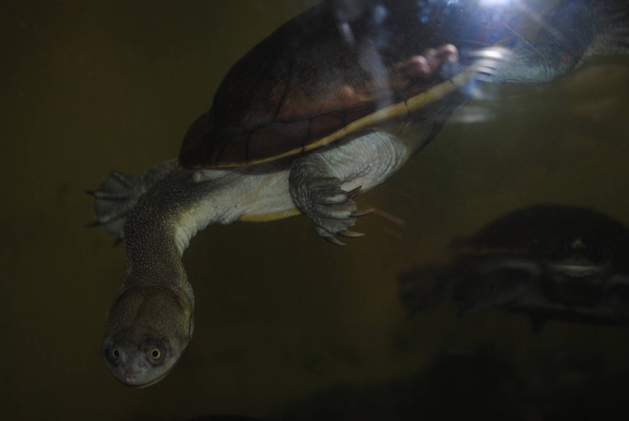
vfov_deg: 25.1
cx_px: 314
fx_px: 945
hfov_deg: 36.8
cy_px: 210
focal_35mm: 54
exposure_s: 1/60
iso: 200
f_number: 5
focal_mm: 36
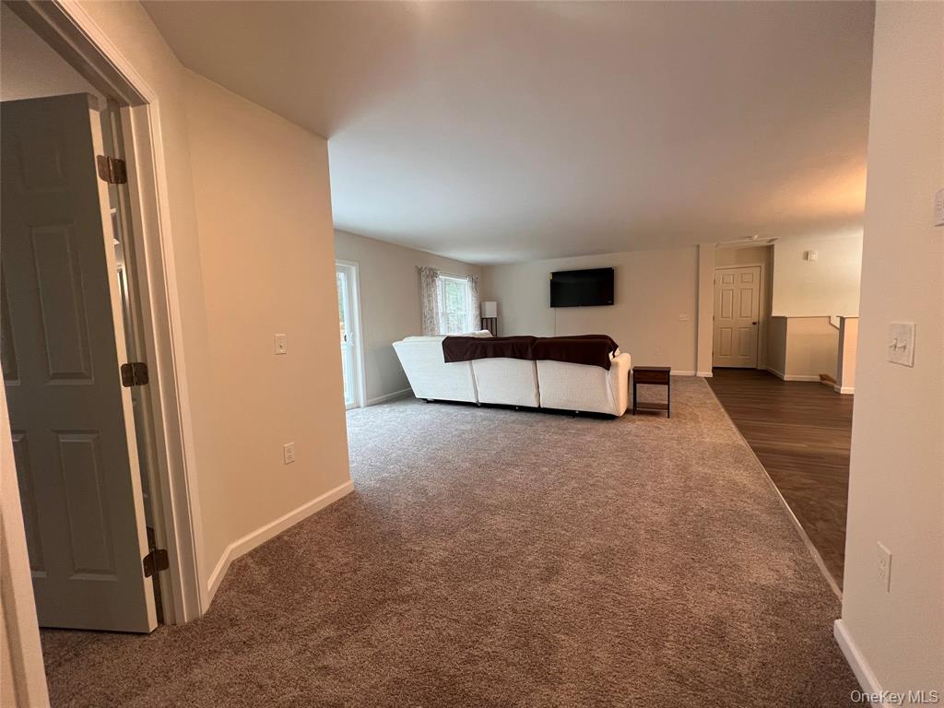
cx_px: 472
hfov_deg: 106.2
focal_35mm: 13
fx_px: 355
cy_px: 354
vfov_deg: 89.9
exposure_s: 1/60
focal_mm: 1.57
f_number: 1.8
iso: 160
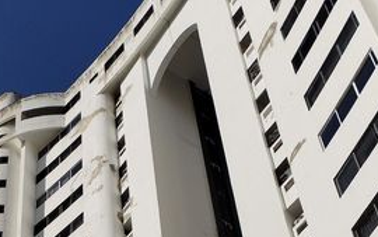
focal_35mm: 97
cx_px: -5
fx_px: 1000
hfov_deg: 20.7
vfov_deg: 12.2
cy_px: 447
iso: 100
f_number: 1.8
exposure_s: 1/4119
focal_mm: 4.75
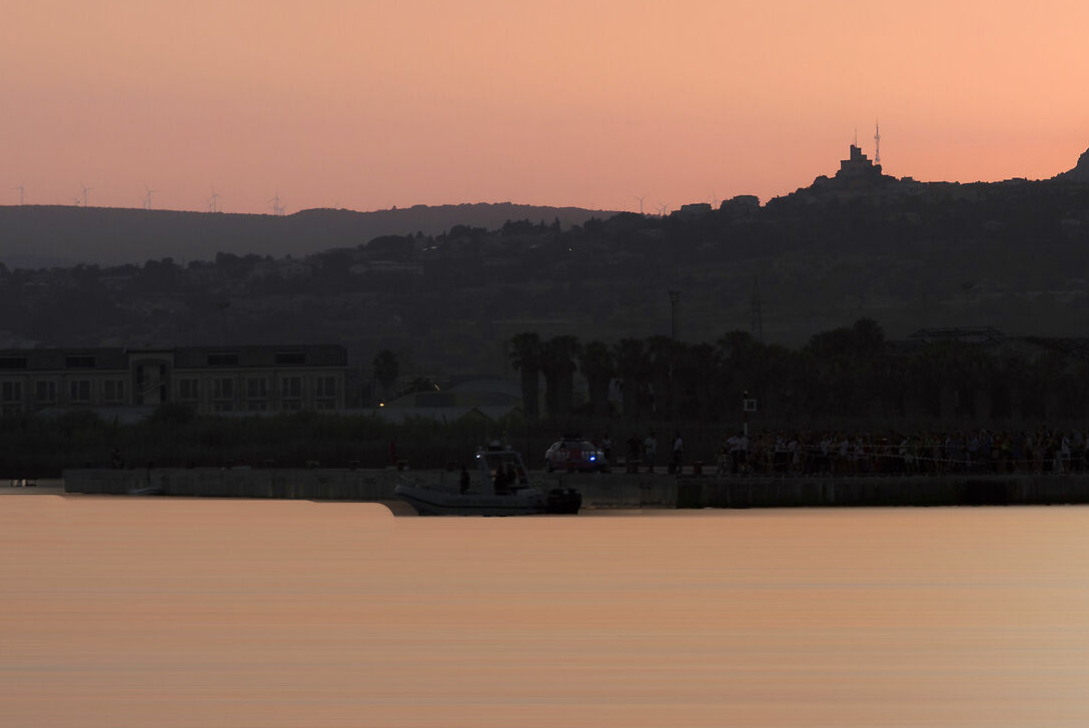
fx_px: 13349
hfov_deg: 4.7
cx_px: 858
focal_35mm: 441
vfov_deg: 3.1
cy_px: 173
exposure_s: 1/800
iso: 400
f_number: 6.3
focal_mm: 200
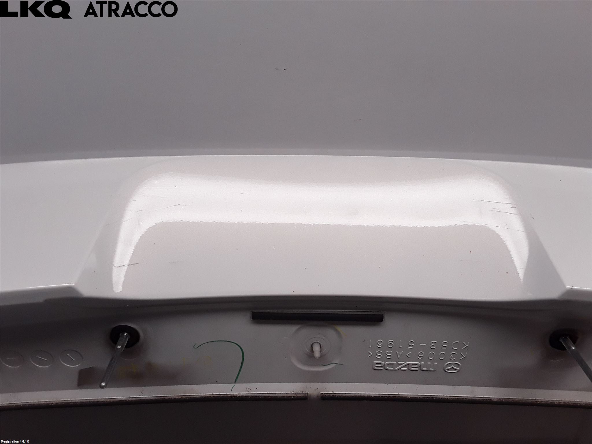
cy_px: 222
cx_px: 296
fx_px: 479
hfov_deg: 63.4
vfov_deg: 49.7
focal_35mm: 28
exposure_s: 1/362
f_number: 1.9
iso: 100
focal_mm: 2.91
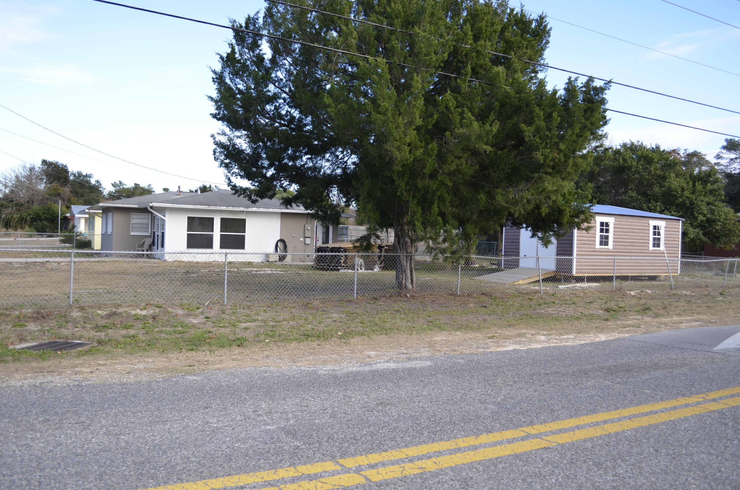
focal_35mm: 28
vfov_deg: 46.2
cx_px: 370
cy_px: 240
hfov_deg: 65.6
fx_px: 574
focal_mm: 18
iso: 100
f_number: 4.5
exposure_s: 1/200
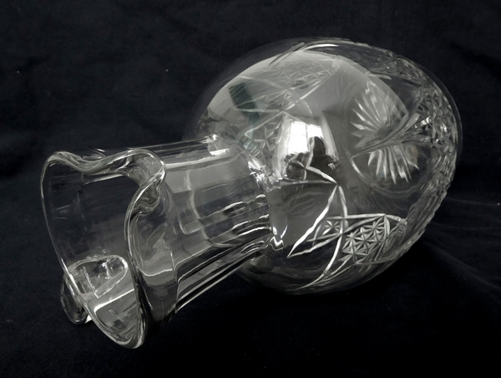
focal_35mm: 25
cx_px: 250
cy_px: 189
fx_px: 362
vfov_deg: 55.0
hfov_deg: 69.3
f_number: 3.4
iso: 125
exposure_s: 1/30
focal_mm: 4.5
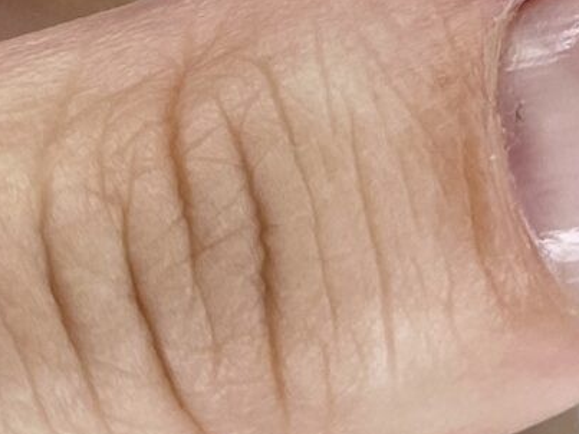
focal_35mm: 159
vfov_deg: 8.6
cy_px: -556
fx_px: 2659
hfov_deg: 11.0
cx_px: 1250
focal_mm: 4.25
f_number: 1.8
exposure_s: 1/121
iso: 40
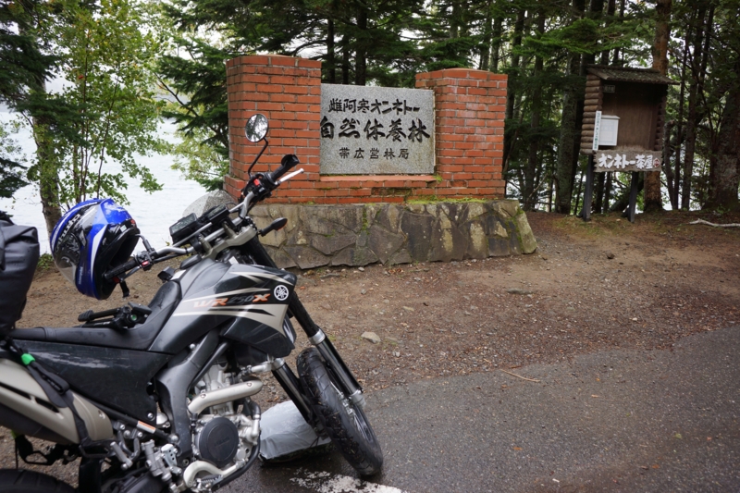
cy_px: 246
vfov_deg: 43.6
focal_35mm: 30
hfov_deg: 61.9
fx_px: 616
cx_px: 370
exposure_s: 1/80
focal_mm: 20
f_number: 4.5
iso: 100
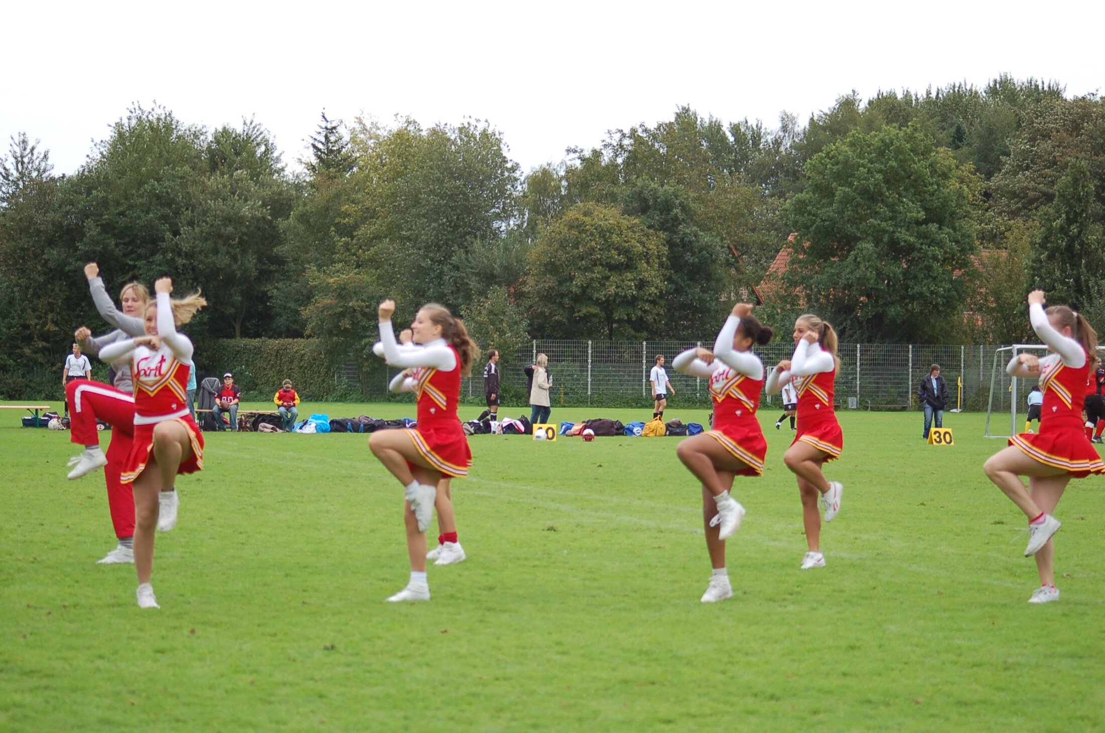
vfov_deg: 13.0
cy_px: 366
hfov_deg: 19.5
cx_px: 552
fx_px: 3217
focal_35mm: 105
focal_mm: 70
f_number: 4
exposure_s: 1/500
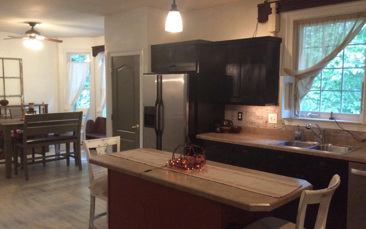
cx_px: 183
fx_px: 339
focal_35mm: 34
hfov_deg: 56.7
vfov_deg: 37.3
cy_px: 112
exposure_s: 1/24
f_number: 2.4
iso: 320
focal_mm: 3.3
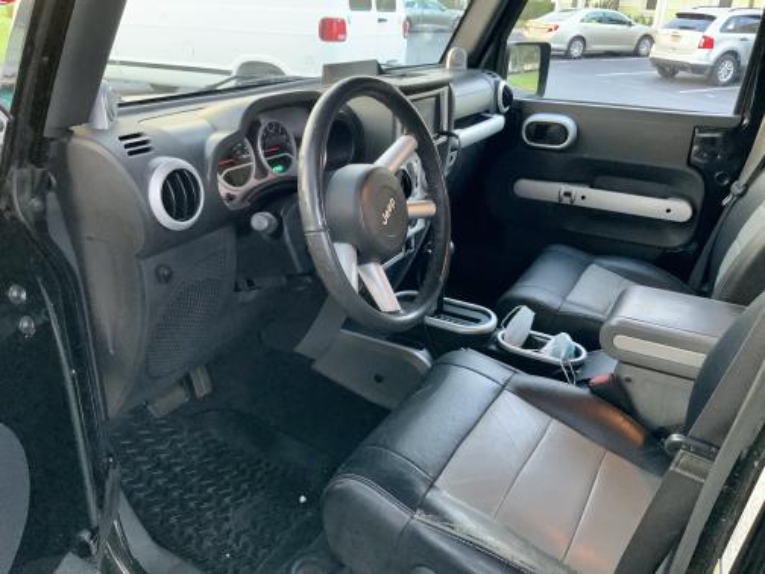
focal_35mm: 29
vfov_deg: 48.2
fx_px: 641
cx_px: 382
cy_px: 287
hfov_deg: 61.7
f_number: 1.8
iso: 320
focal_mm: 3
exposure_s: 1/40
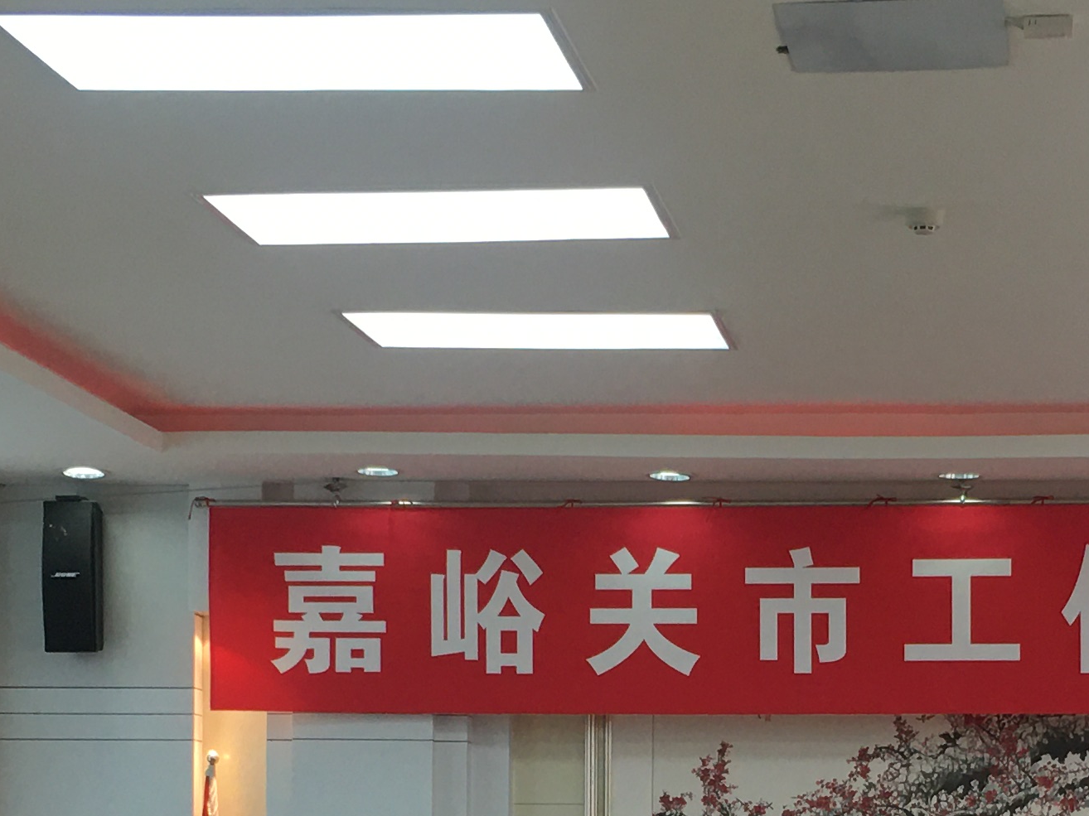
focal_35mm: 89
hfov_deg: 21.8
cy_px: 948
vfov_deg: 16.0
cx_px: 832
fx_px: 2799
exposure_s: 1/33
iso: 25
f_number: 2.2
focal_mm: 4.15
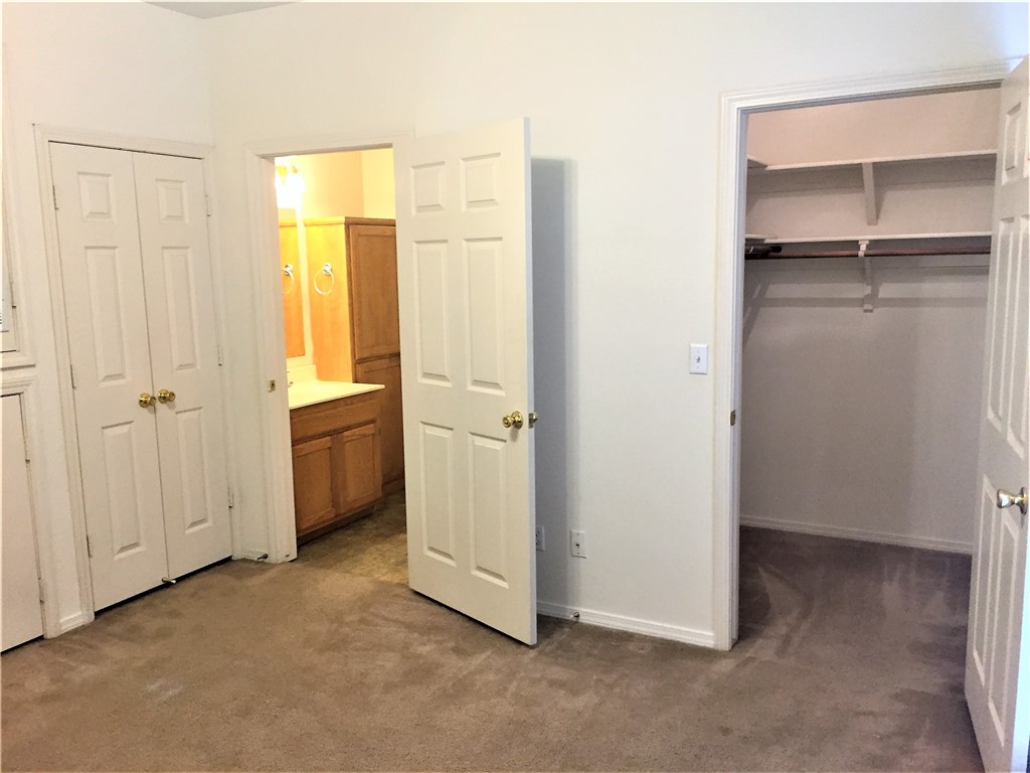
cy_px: 386
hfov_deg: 61.7
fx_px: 863
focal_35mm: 29
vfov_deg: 48.2
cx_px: 515
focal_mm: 4.15
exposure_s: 1/30
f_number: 2.2
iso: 125
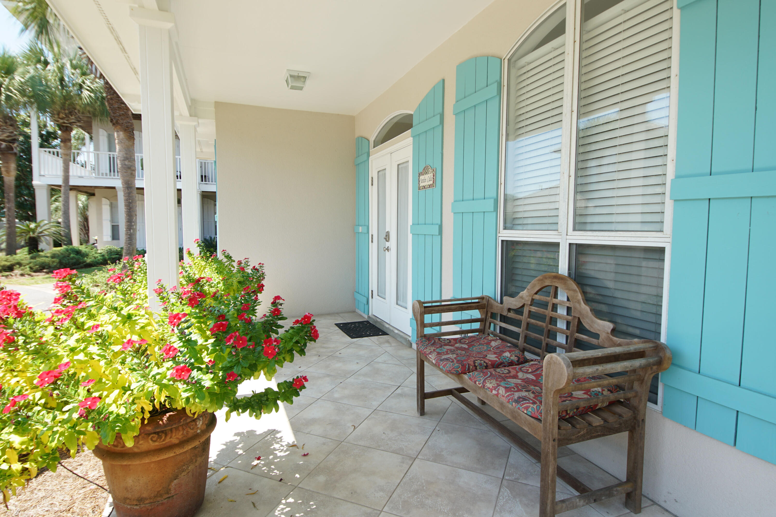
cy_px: 258
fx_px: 388
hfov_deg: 90.0
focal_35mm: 18
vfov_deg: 67.4
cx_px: 388
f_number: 5.6
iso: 100
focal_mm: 12
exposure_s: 1/100
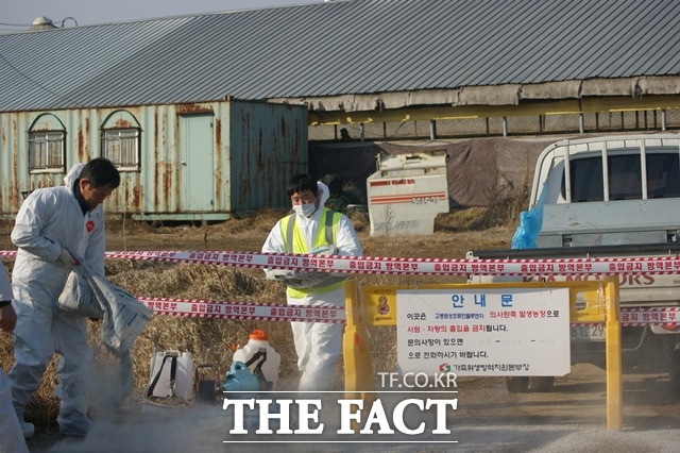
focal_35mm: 82
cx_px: 340
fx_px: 1557
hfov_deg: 24.6
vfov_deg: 16.5
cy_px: 226
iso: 100
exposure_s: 1/800
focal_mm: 55
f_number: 5
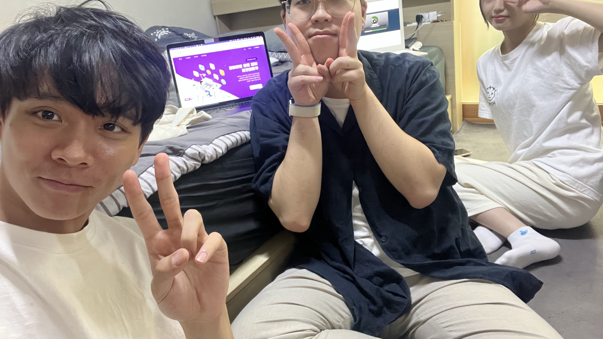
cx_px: 297
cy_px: 133
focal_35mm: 26
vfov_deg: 44.1
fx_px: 416
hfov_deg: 71.9
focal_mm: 2.71
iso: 640
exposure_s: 1/24
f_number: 2.2
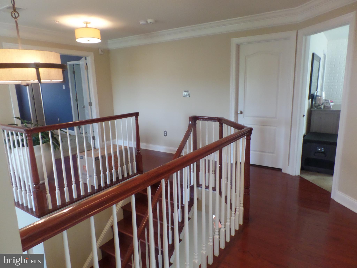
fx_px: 237
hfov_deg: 73.9
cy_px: 134
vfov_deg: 58.9
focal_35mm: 23
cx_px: 178
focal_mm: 4.1
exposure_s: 1/30
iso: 400
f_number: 2.8
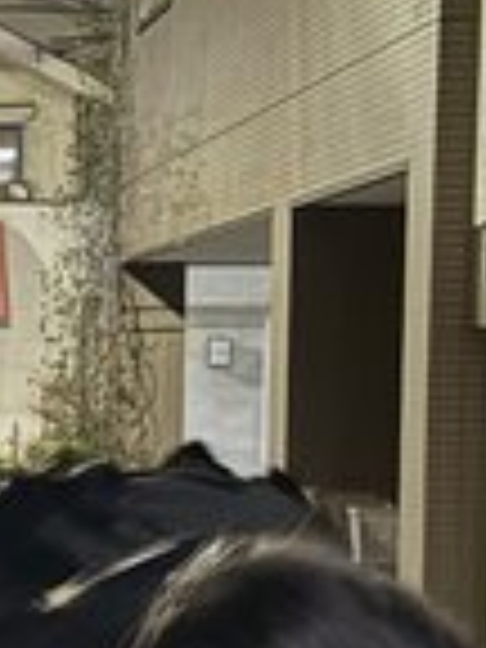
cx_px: -333
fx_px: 3051
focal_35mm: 163
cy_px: 628
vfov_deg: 12.0
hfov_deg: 8.8
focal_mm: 6.76
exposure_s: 1/17
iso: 1250
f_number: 1.78
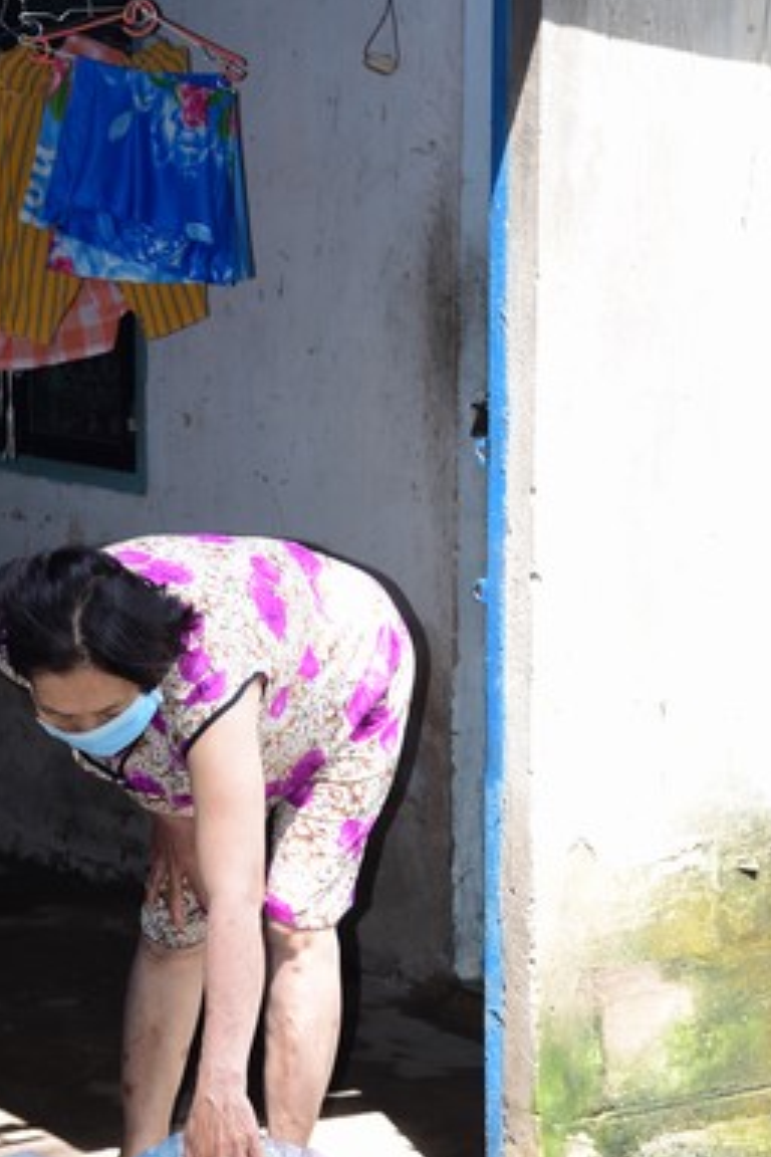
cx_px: 148
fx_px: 3533
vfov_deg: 18.6
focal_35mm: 110
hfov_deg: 12.4
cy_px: 618
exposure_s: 1/160
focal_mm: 65
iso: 400
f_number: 7.1
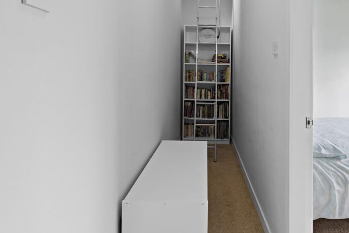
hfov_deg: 80.4
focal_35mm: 21
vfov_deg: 58.2
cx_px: 207
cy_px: 79
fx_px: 204
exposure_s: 1/50
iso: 640
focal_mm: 14
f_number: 8
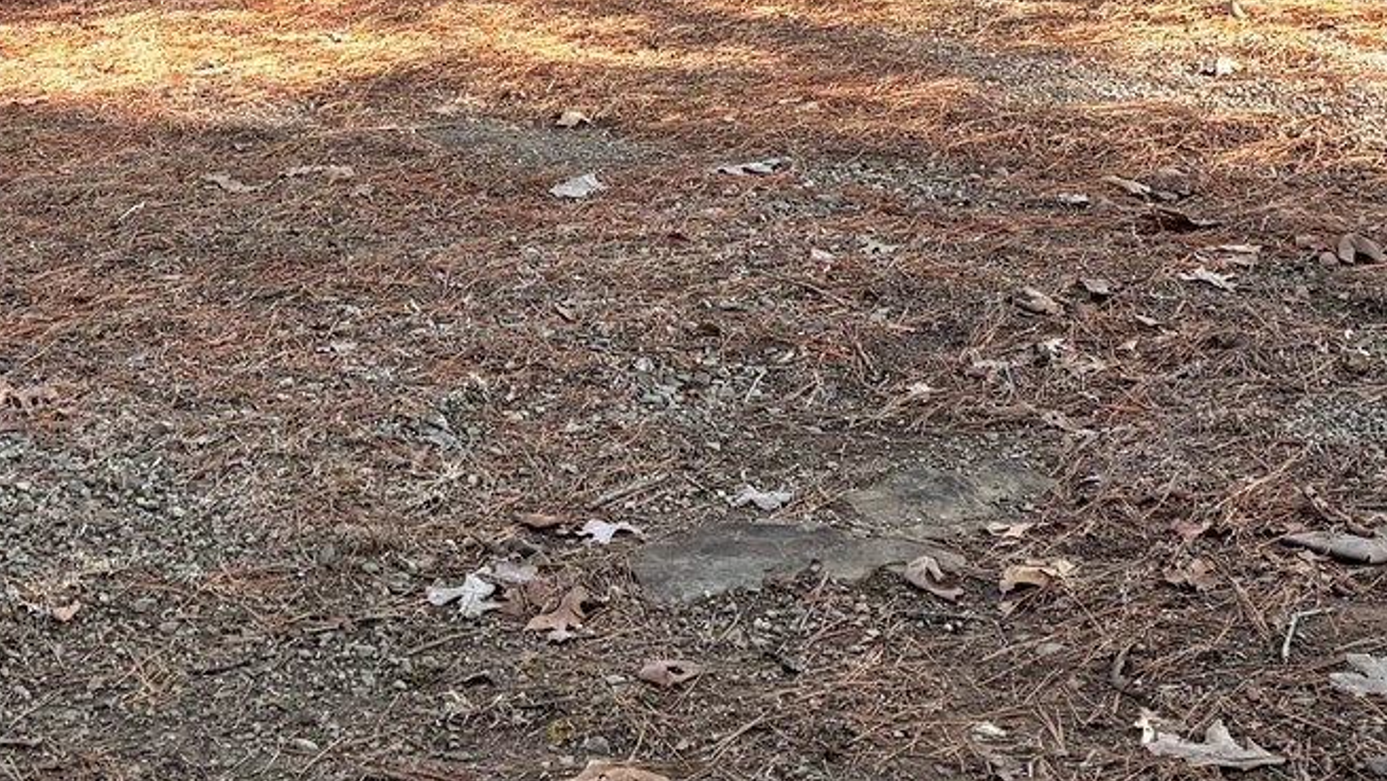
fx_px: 3054
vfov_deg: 13.8
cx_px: 512
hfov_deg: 25.5
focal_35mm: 83
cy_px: -332
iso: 64
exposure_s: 1/1048
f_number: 1.6
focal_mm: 5.96
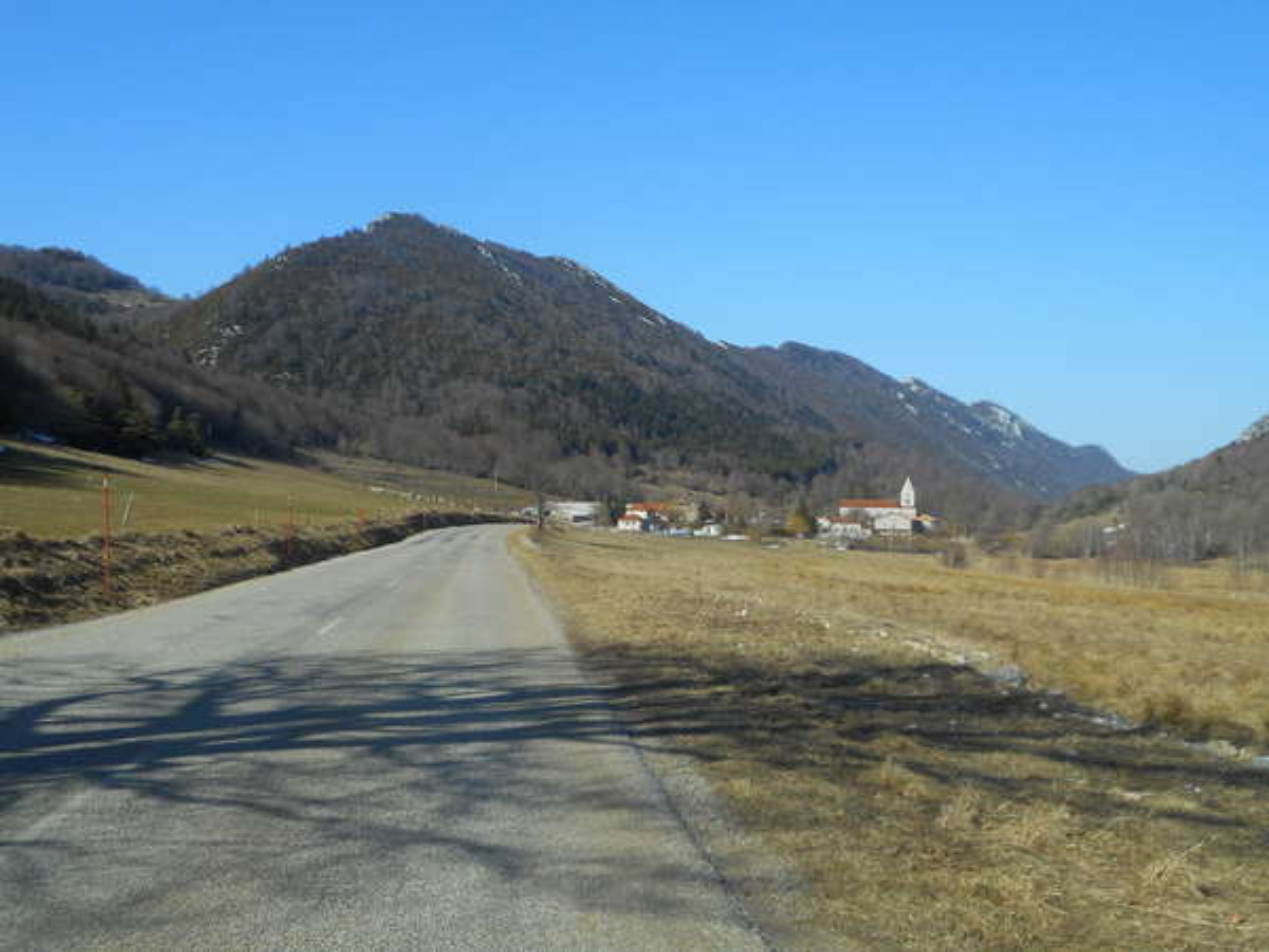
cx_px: 634
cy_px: 476
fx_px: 1430
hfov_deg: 47.9
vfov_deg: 36.8
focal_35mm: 39
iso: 80
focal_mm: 6.9
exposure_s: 1/640
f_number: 4.5
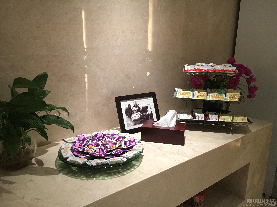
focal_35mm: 29
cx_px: 138
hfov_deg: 61.7
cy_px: 104
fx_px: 232
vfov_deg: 48.2
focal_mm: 4.15
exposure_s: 1/33
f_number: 2.2
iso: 160
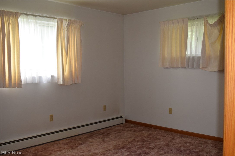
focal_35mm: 38
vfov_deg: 35.5
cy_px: 78
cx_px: 118
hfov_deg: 51.3
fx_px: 245
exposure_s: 1/100
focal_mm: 25
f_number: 5
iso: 800
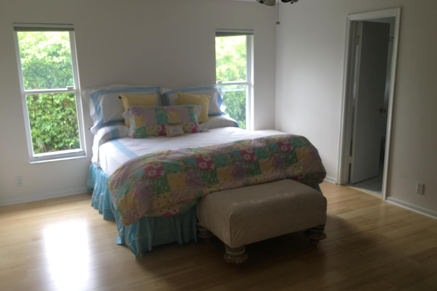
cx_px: 223
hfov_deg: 60.3
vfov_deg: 42.3
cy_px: 149
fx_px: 376
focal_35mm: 31
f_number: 2.2
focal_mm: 4.15
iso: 25
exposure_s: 1/39
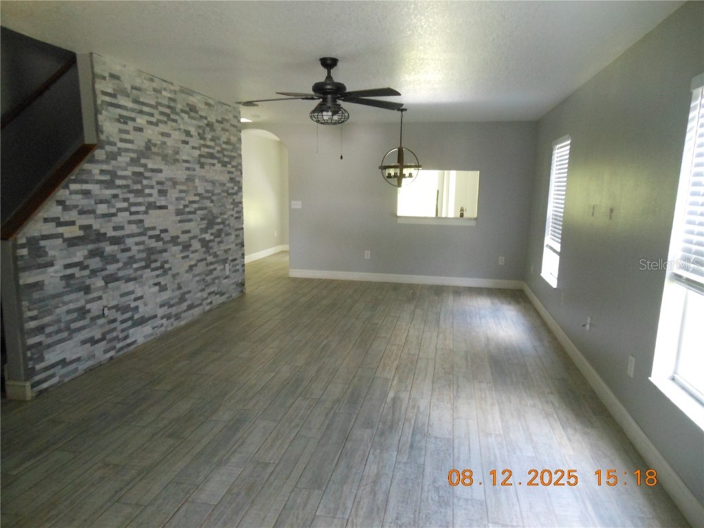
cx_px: 352
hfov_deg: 69.4
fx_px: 508
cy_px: 264
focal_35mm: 25
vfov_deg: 54.9
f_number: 3.2
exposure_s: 1/25
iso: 400
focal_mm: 4.5
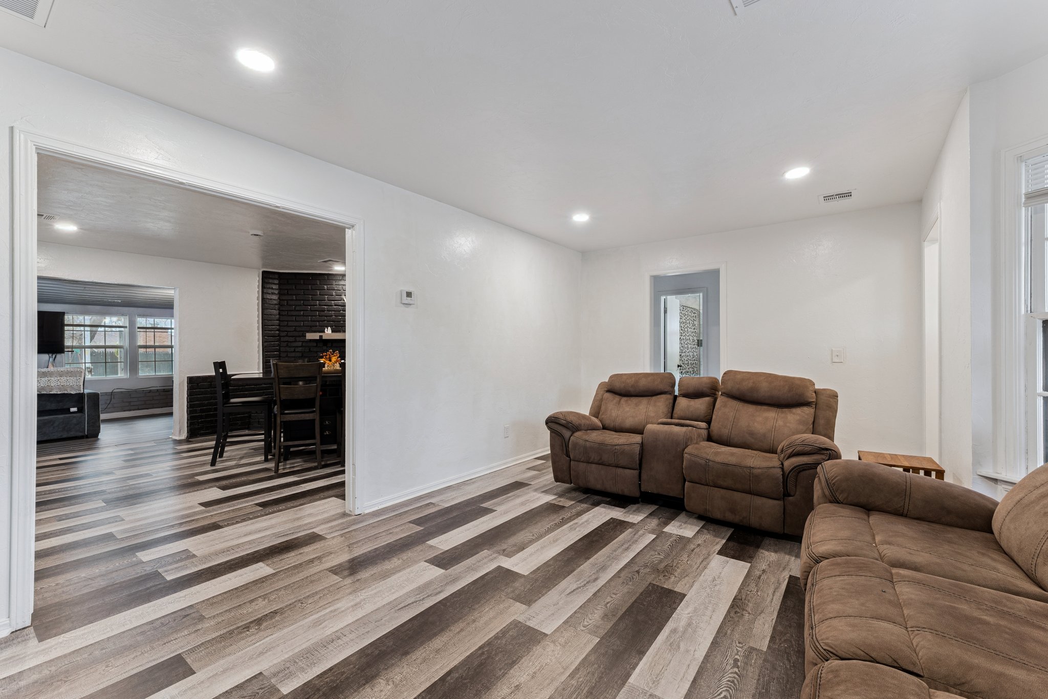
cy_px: 350
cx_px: 524
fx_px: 437
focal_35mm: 15
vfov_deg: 77.3
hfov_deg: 100.4
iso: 100
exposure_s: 1/15
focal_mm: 10
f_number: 8
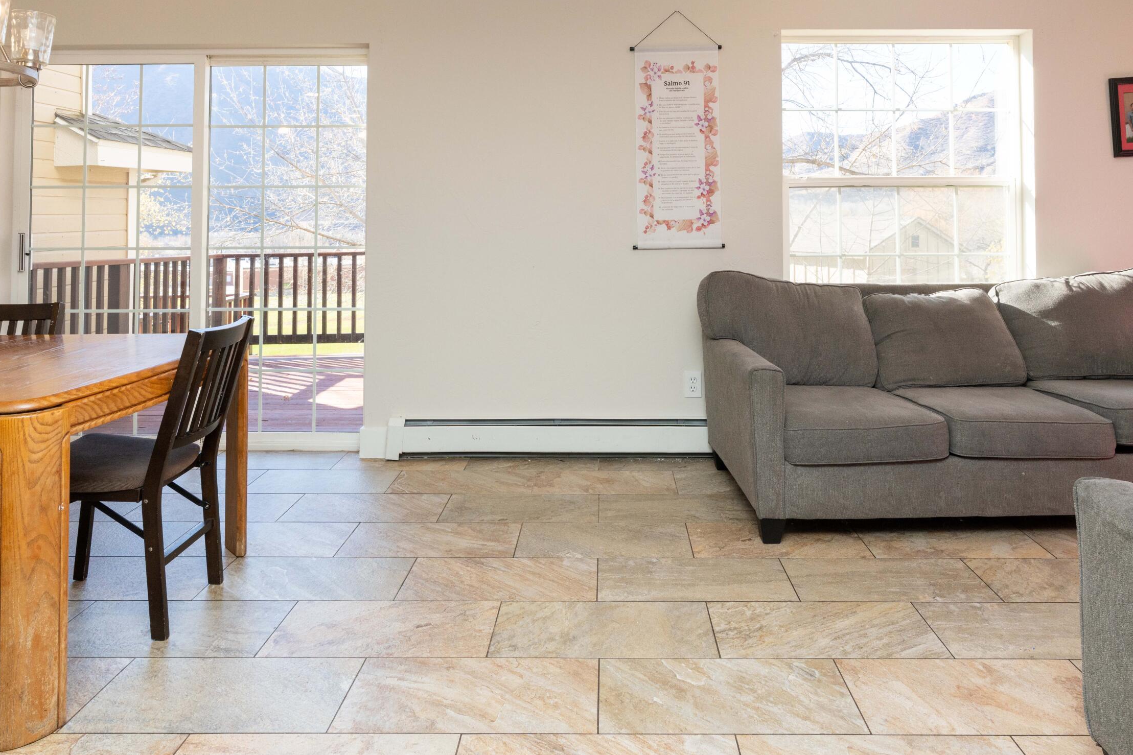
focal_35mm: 24
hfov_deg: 74.3
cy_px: 345
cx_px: 624
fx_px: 745
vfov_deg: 53.7
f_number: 8
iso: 800
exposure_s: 1/200
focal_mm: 17.5
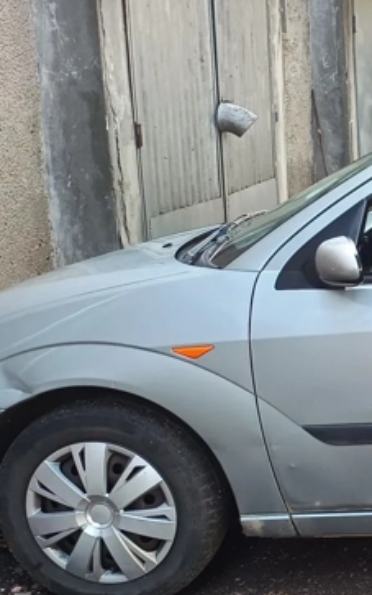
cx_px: 629
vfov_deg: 29.2
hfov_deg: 16.2
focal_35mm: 70
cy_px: 392
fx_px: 1135
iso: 182
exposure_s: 1/100
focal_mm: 5.89
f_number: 1.4
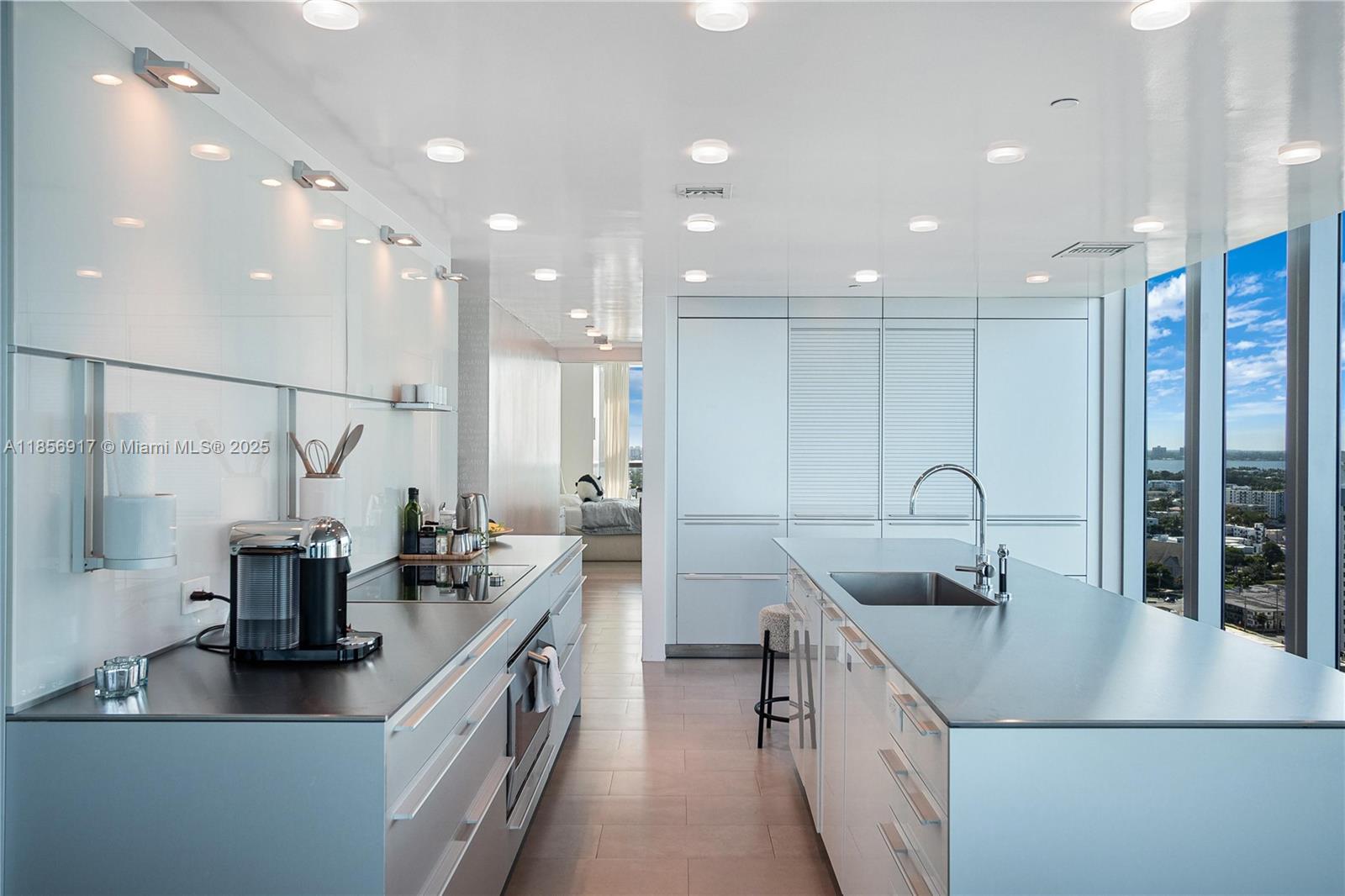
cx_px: 672
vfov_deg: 49.5
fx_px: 971
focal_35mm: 26
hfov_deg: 69.4
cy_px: 448
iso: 400
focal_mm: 13
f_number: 4.5
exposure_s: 1/160
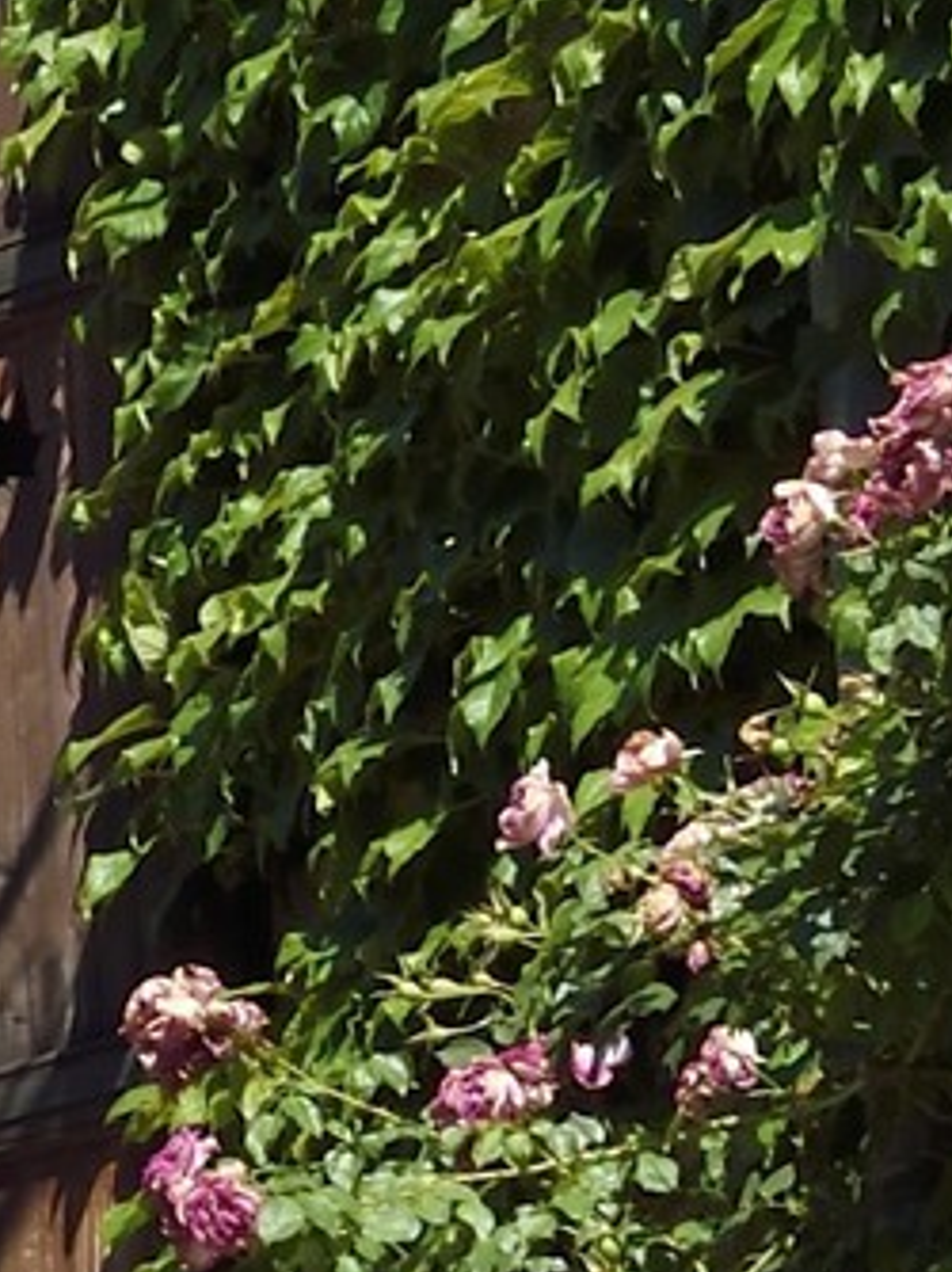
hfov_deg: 4.0
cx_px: -2041
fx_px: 13218
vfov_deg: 5.5
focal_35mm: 360
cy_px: 59
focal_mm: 52
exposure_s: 1/200
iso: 200
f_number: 14
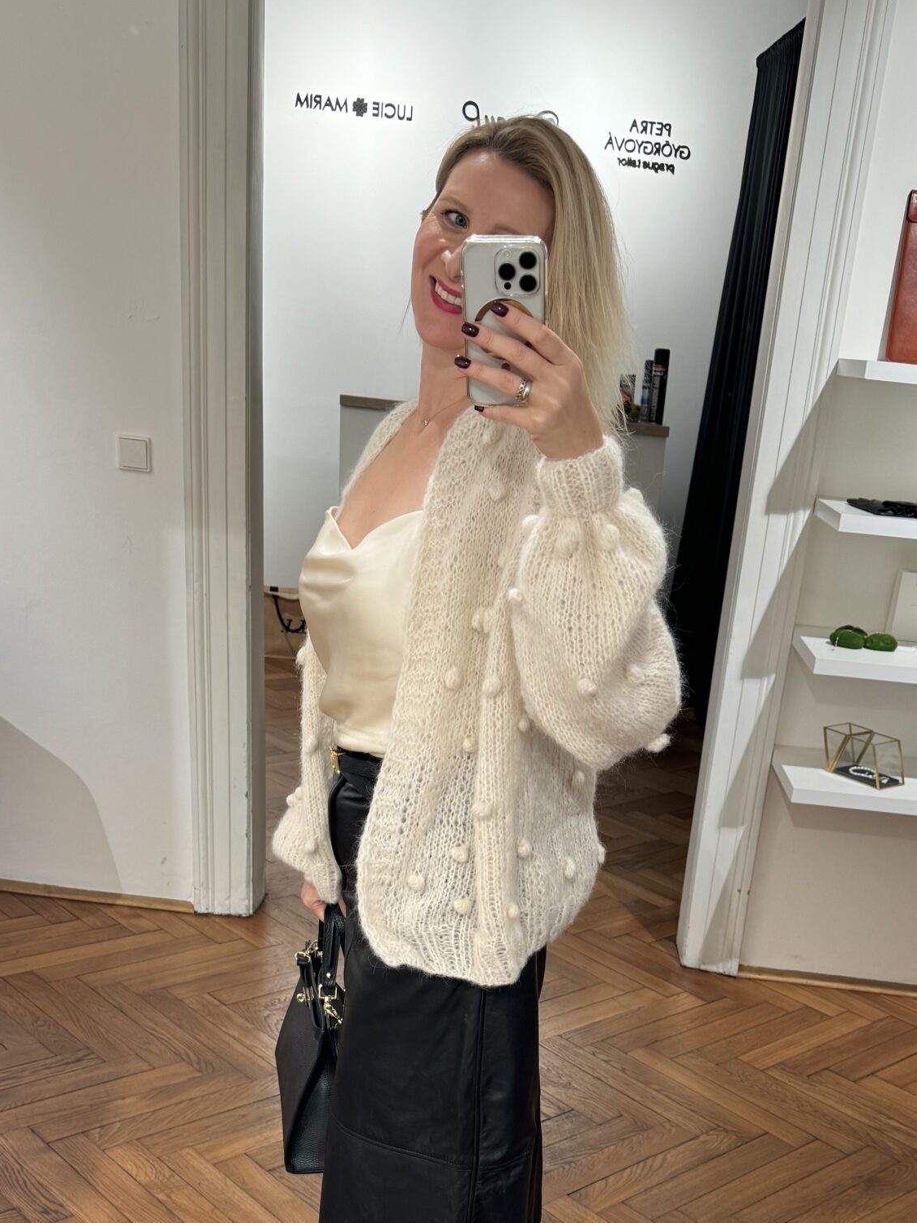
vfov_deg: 43.7
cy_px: 969
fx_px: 1448
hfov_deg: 35.1
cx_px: 441
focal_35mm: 41
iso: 80
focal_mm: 6.76
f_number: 1.78
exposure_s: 1/100
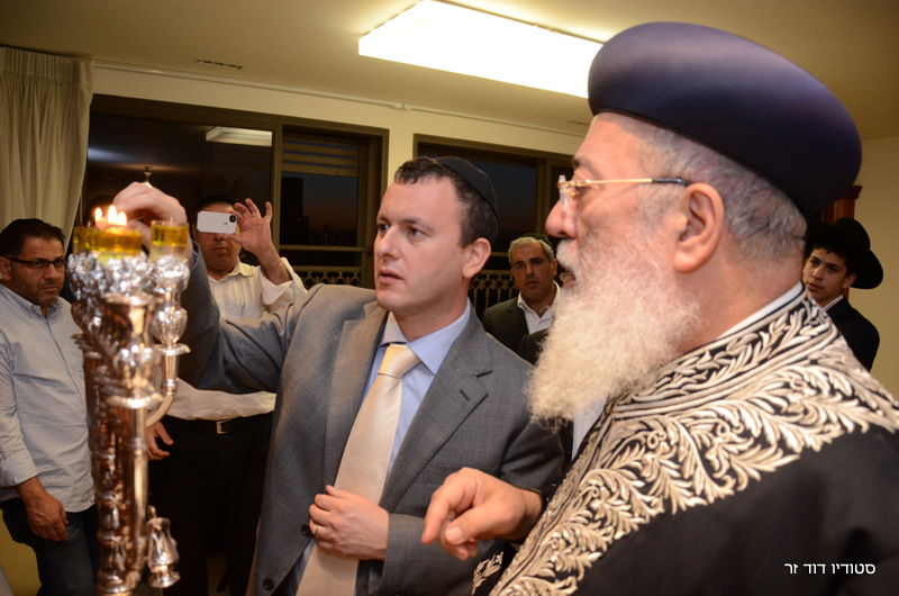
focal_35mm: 27
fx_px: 673
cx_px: 450
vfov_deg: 47.7
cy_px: 298
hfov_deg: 67.5
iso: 1600
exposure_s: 1/160
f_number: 3.5
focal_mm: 18
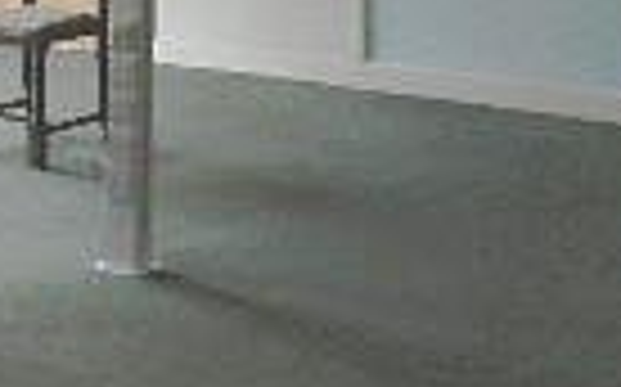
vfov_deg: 11.1
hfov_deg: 18.1
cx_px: 40
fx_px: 1911
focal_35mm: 113
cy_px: -220
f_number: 3.4
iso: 160
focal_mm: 4
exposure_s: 1/40
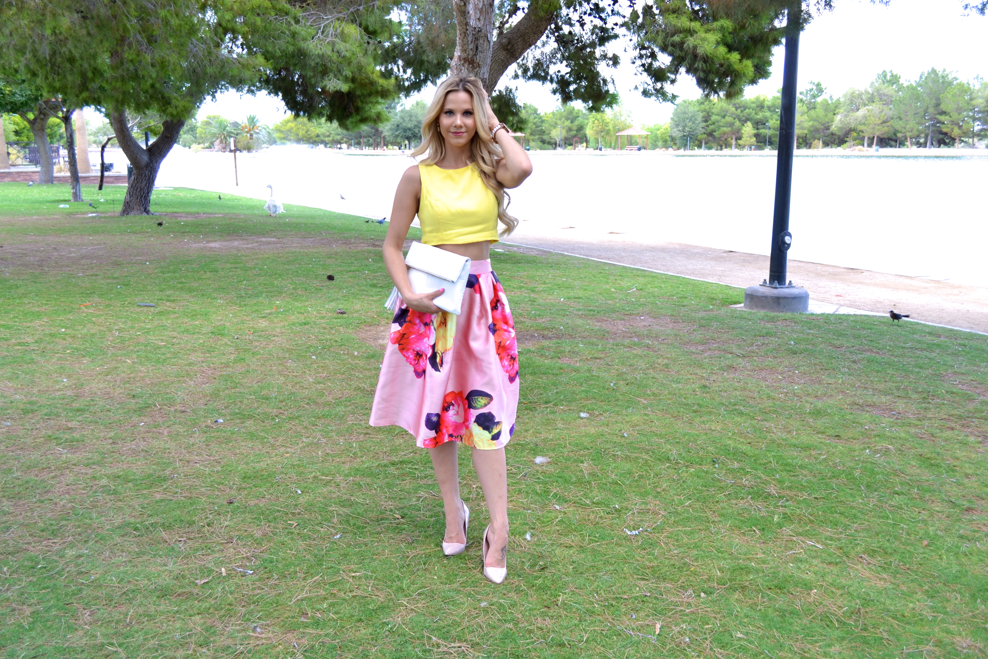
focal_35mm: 36
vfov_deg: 36.9
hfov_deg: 53.1
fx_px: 988
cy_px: 330
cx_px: 494
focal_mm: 24
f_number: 5.6
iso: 400
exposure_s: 1/160
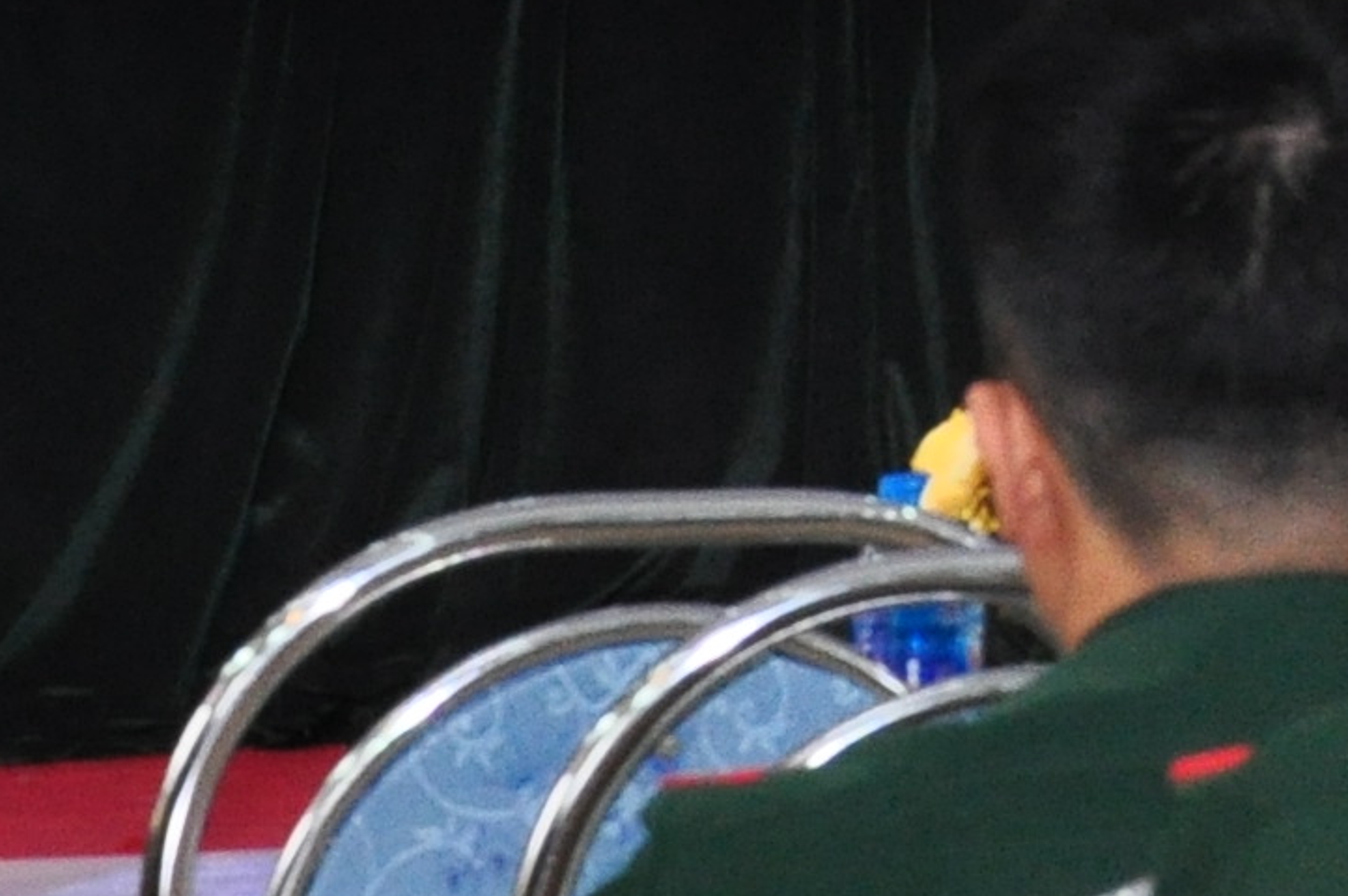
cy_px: -694
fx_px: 17321
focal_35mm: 463
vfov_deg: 3.0
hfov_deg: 4.4
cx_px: 2937
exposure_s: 1/60
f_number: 6.3
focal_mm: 52
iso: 800
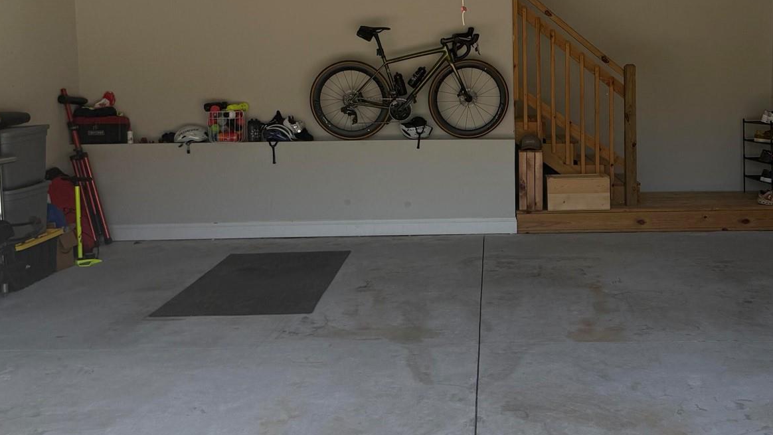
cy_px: 151
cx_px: 493
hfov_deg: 44.1
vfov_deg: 25.9
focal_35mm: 46
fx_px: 943
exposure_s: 1/1230
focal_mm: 6.76
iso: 80
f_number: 1.78
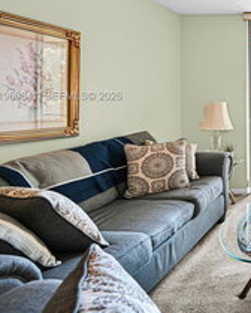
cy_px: 97
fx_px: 279
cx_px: 341
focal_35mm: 30
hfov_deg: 32.9
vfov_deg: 57.1
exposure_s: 1/15
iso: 280
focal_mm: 14
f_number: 4
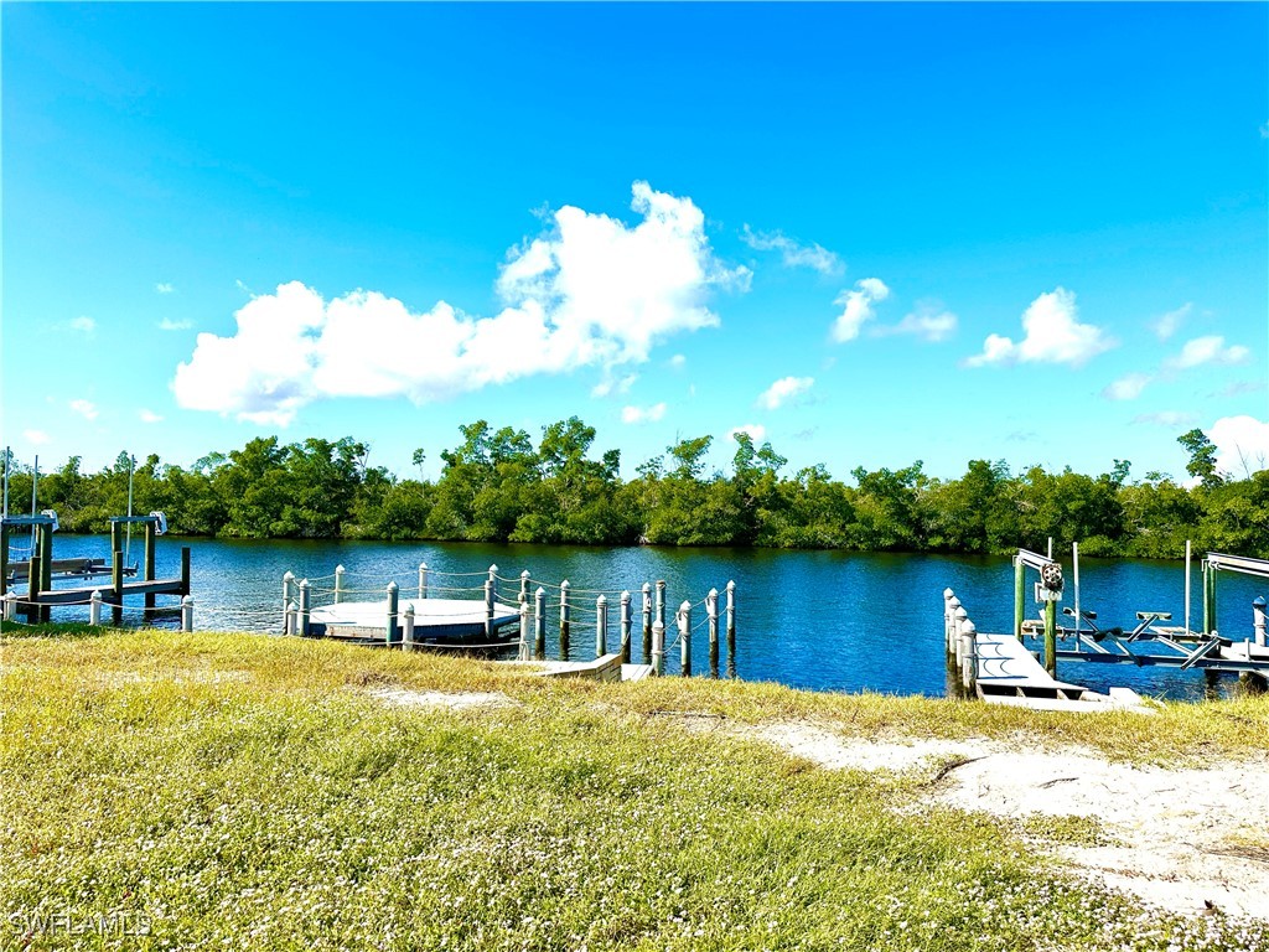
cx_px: 634
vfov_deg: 56.8
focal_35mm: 24
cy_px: 476
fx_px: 880
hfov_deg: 71.6
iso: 80
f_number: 1.78
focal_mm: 6.86
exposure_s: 1/6211
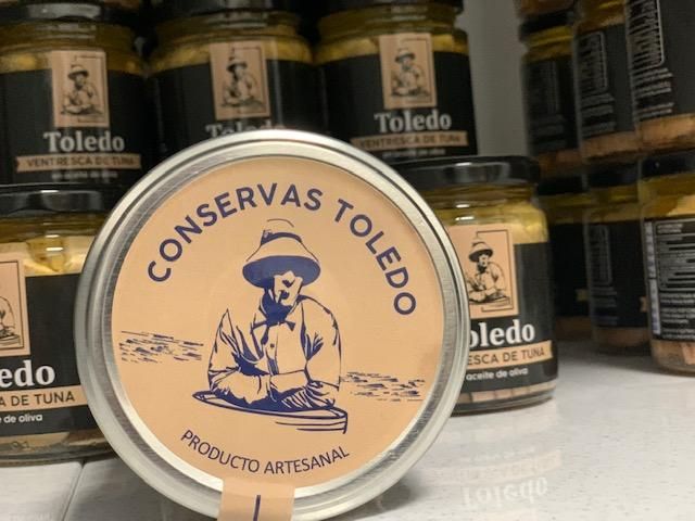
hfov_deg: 36.8
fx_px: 1044
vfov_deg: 28.0
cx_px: 348
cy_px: 260
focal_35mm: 52
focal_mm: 6
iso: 320
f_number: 2.4
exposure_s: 1/50
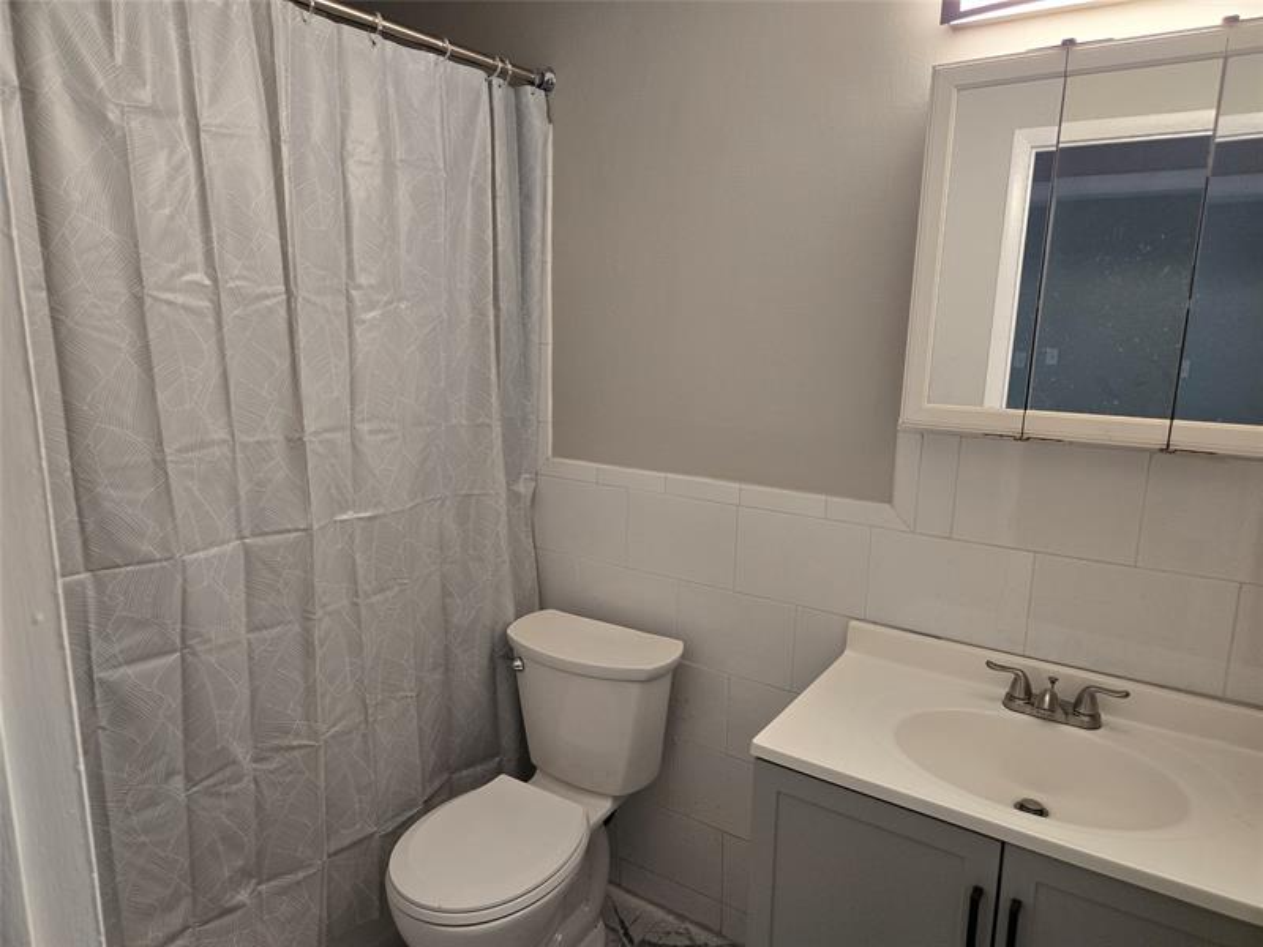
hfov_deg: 73.9
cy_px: 474
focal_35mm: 23
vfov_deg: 58.9
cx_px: 632
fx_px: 839
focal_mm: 5.4
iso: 320
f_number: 1.8
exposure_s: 1/120
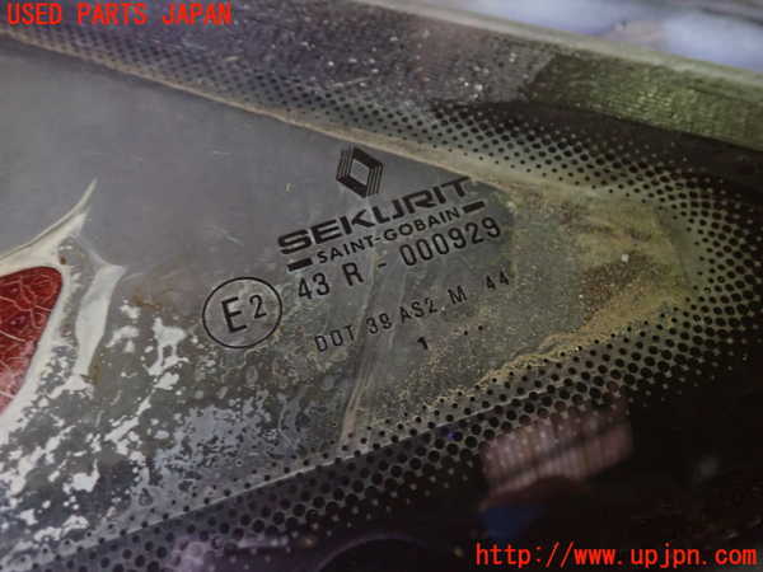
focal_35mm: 30
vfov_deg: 46.8
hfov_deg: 60.0
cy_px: 286
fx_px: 661
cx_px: 382
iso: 800
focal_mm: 5.4
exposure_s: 1/20
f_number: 2.3
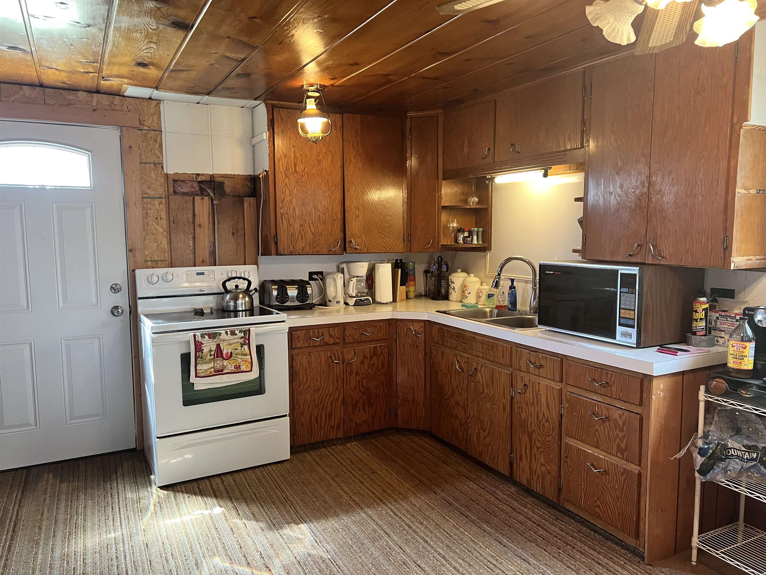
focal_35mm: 26
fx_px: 575
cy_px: 288
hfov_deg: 67.3
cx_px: 383
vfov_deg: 53.1
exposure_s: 1/60
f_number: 1.5
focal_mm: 5.7
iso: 250
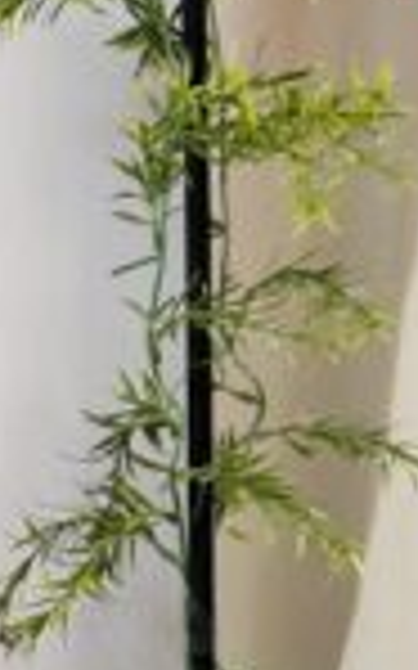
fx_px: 3704
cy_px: -497
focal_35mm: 203
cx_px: 465
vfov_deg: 9.8
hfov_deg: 6.4
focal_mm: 6.86
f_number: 1.78
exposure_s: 1/60
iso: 160
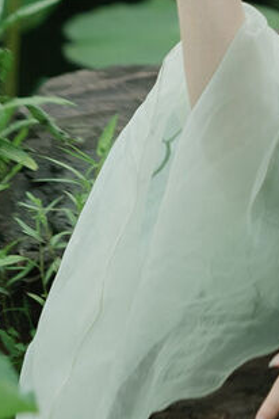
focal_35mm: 867
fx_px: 10078
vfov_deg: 2.4
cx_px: 458
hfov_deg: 1.6
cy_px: -216
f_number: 2.8
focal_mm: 170
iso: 100
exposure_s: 1/640
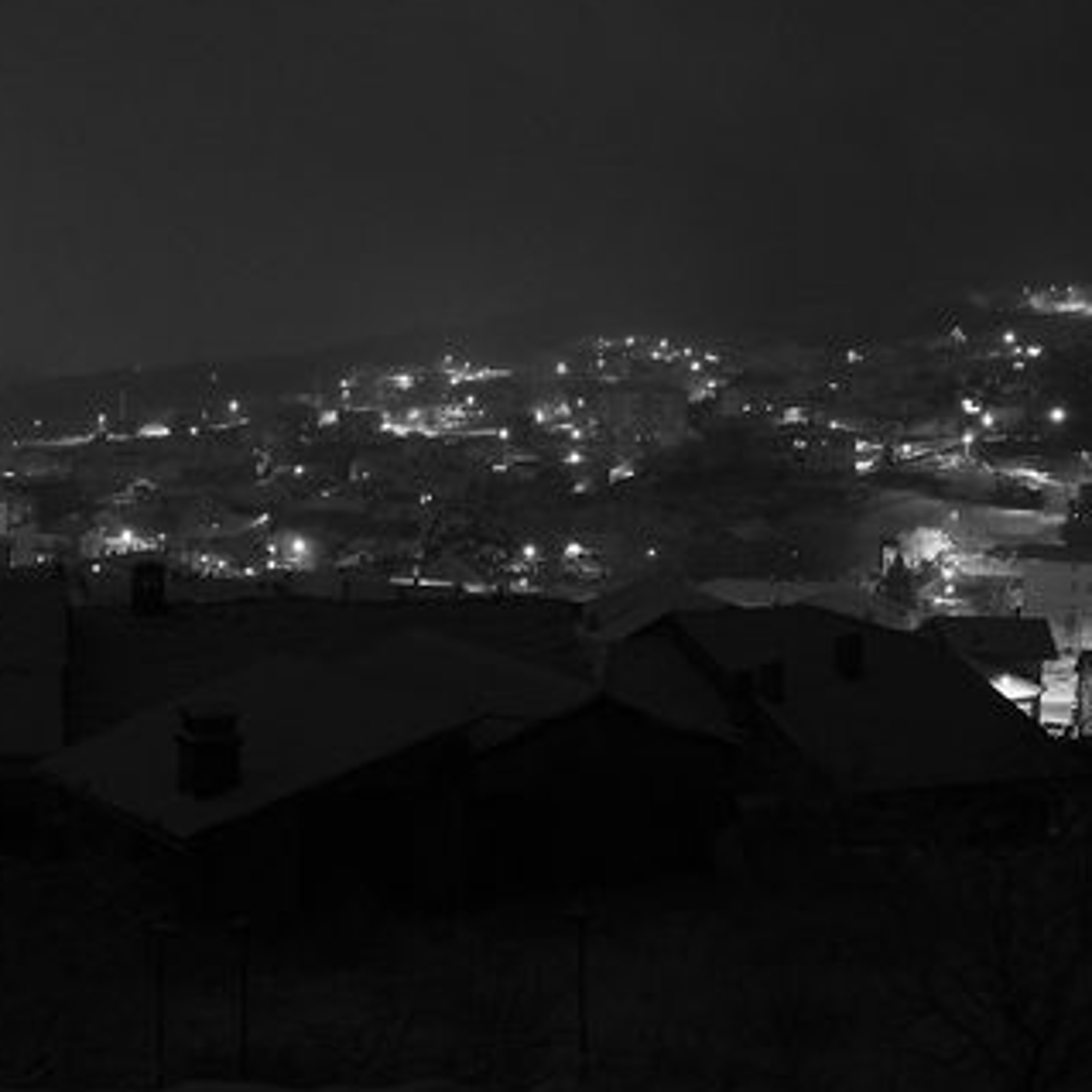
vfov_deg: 30.5
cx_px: 154
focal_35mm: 56
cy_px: 445
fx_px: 1999
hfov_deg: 29.5
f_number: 2.8
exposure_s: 1/8
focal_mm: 23
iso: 3200
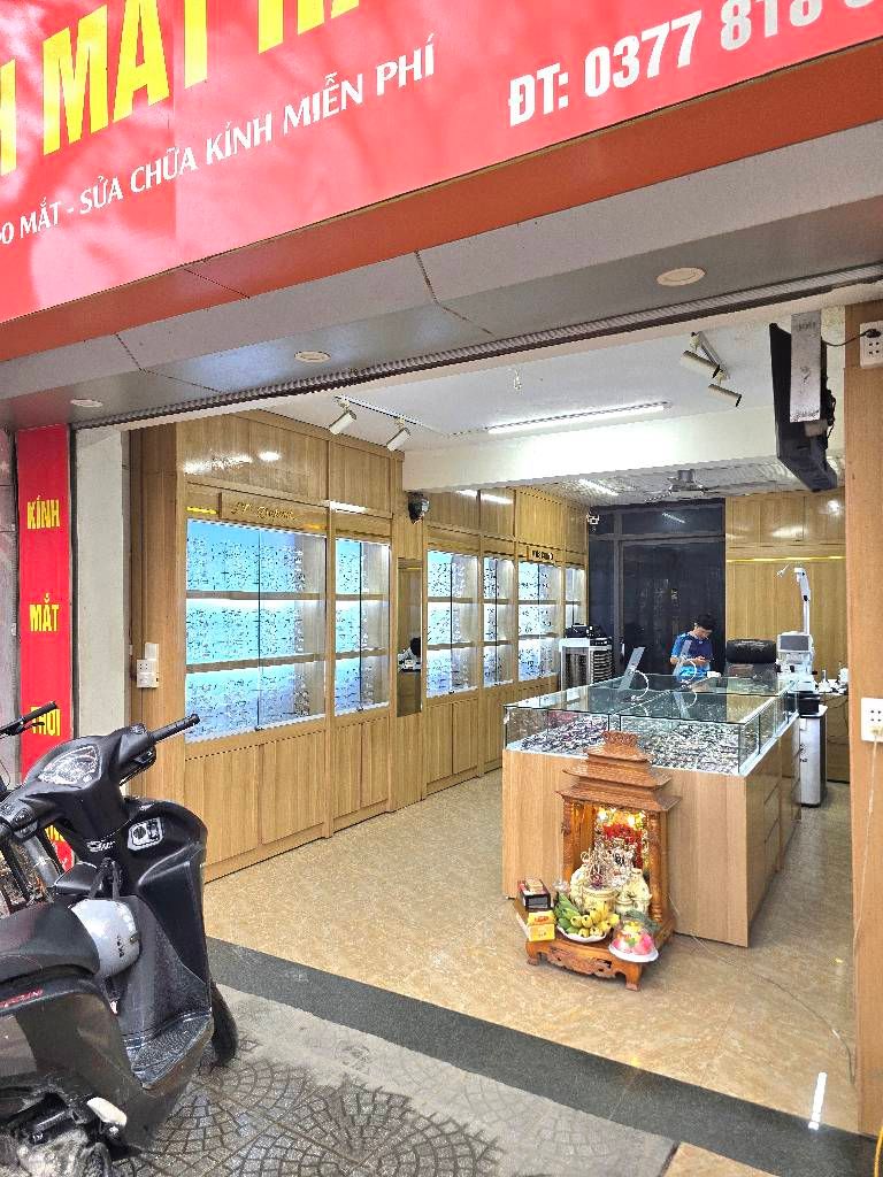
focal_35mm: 23
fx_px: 782
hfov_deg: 58.9
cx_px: 442
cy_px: 588
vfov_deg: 73.9
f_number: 1.7
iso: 80
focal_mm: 6.3
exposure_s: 1/101
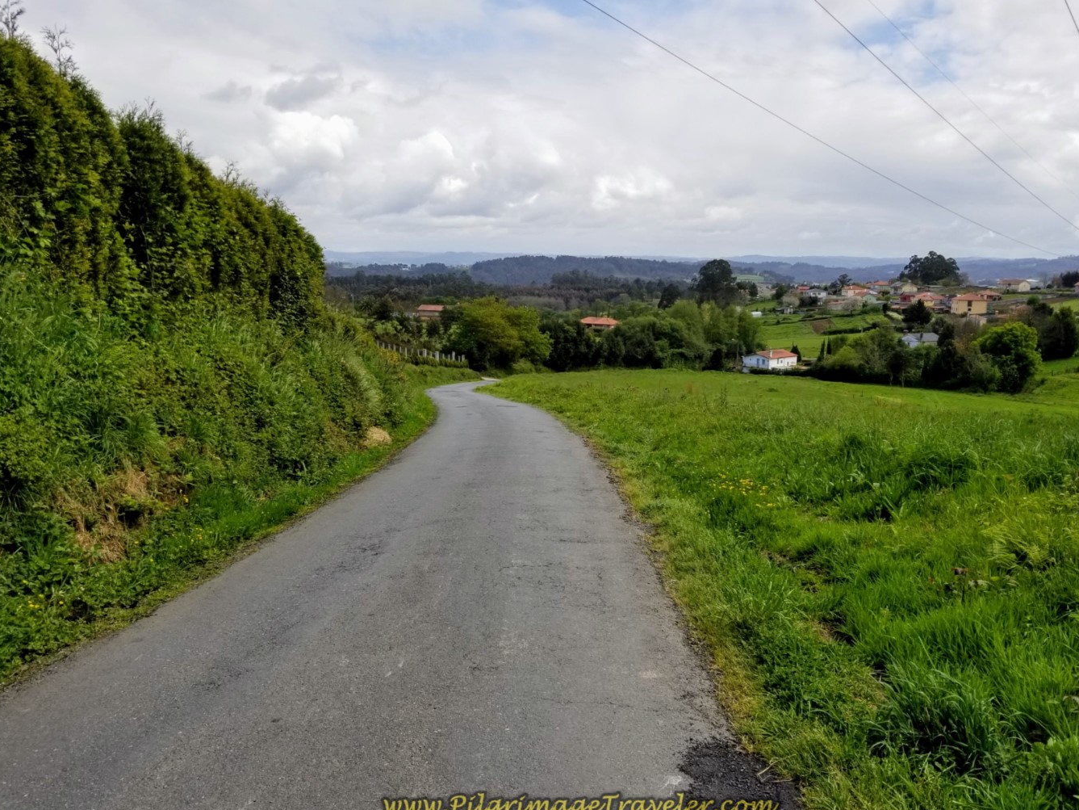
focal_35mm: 28
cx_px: 577
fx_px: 873
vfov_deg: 49.7
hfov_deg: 63.4
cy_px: 397
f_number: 1.7
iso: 50
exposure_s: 1/2552
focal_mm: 4.3
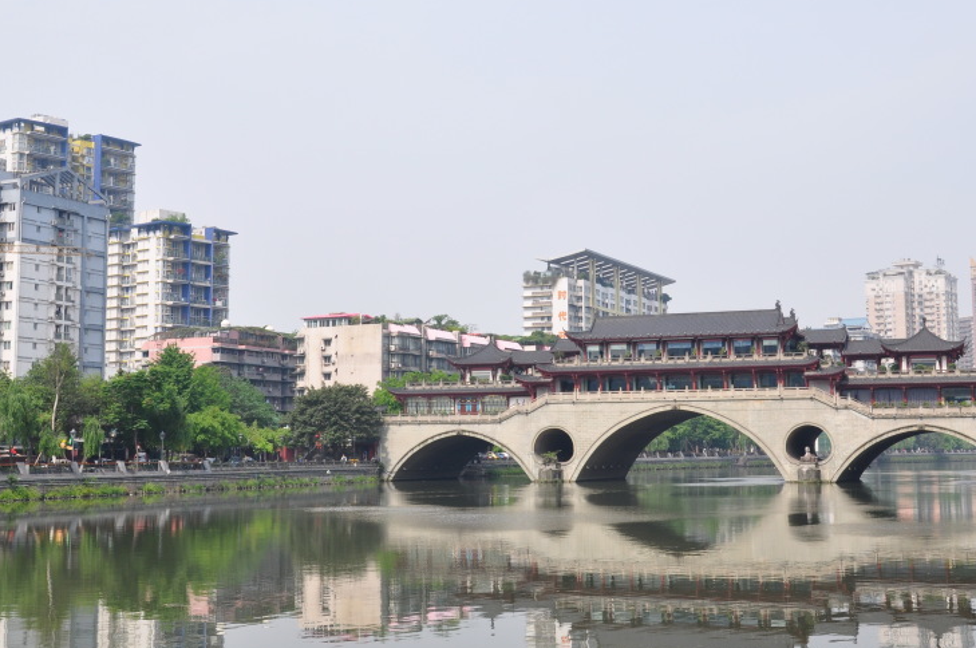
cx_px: 485
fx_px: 1427
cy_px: 285
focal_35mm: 53
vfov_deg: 25.6
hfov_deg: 37.8
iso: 200
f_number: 10
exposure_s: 1/250
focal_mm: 25
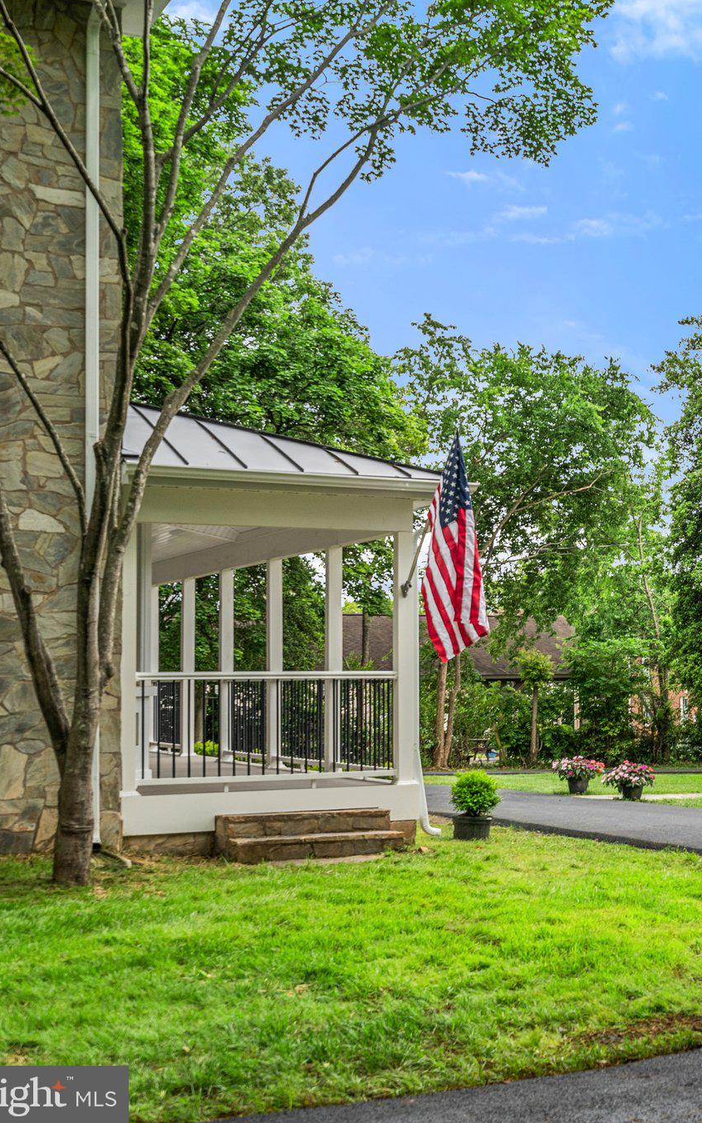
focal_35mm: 54
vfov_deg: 37.5
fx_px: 1654
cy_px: 560
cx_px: 795
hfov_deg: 22.5
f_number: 10
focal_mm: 35
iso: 250
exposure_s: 1/320
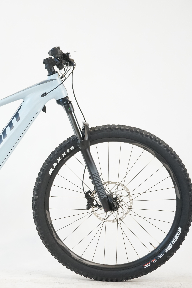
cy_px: 143
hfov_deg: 16.2
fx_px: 656
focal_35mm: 82
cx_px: -19
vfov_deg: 24.8
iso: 2000
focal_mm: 54
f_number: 5.6
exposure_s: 1/200
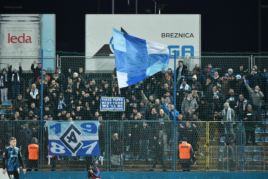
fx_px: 2606
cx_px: 134
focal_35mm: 350
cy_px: 90
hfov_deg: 5.9
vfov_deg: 3.9
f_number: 4
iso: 4000
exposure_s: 1/500
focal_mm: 350
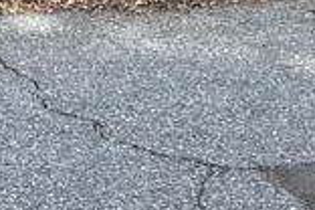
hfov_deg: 11.8
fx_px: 1435
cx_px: -200
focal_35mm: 164
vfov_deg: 6.9
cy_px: -551
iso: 80
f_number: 1.78
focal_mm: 6.86
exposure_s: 1/2203
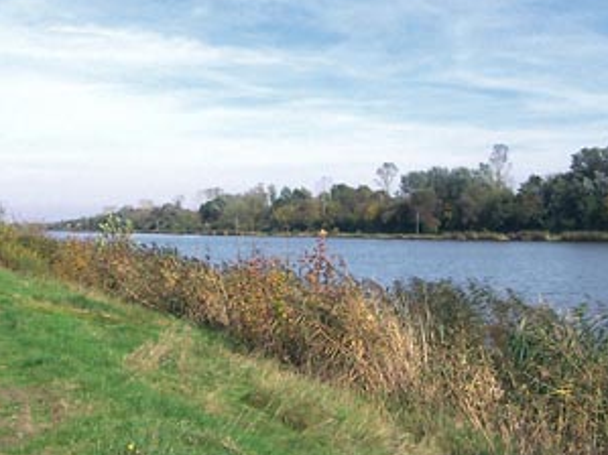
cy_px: 226
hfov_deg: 35.6
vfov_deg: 27.0
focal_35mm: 54
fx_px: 948
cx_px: 298
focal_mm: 6.3
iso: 64
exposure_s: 1/640
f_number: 4
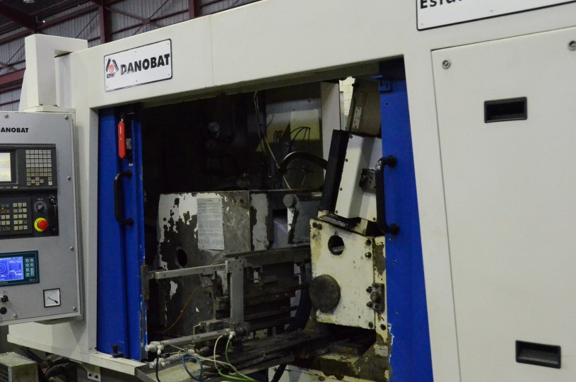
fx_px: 703
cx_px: 219
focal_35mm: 44
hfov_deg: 44.2
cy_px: 209
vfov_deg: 30.4
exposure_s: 1/125
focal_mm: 22
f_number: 5.6
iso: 6400
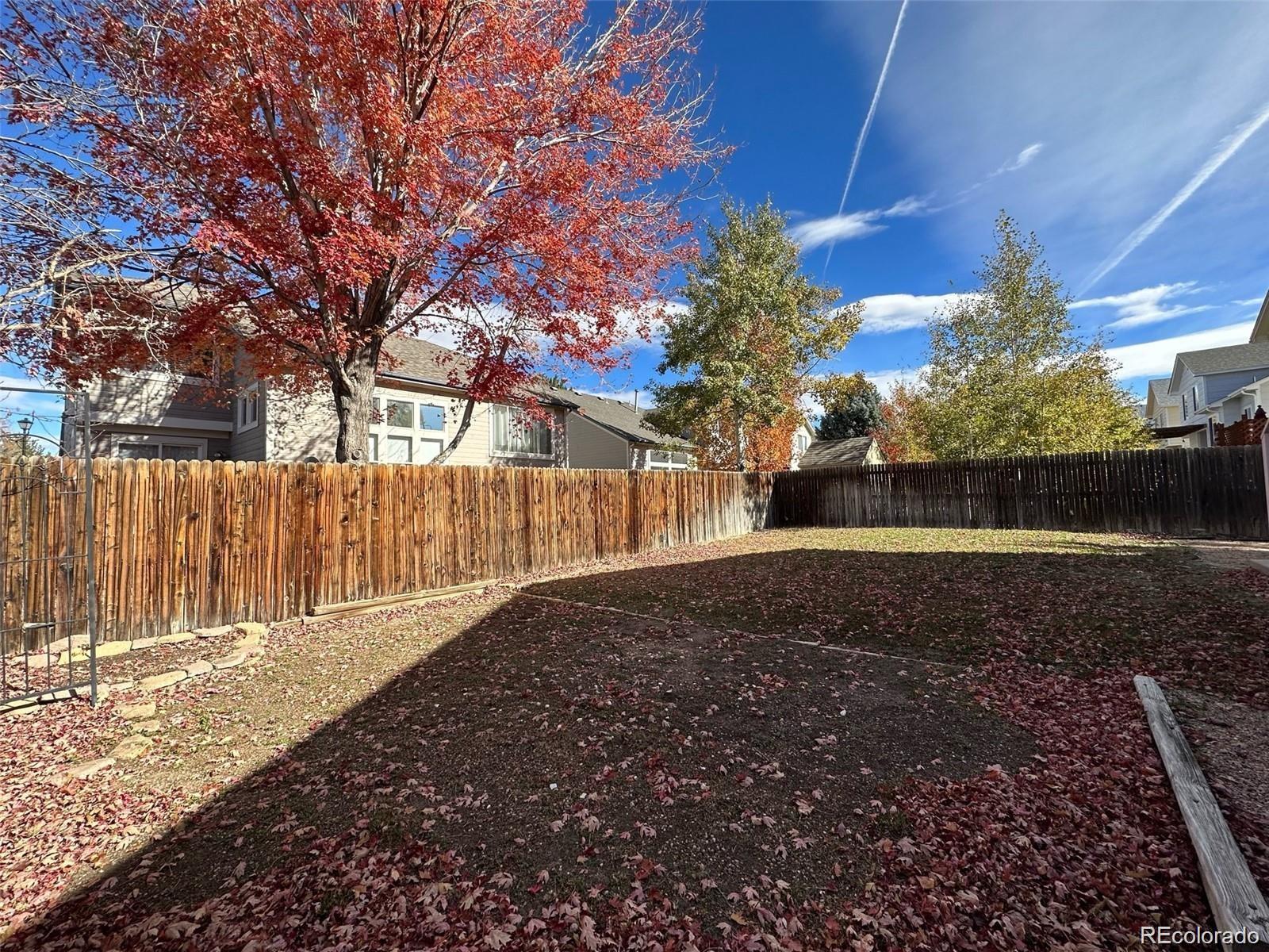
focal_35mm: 14
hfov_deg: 102.1
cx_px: 634
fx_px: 513
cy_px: 476
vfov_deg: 85.7
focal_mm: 2.22
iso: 50
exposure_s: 1/1247
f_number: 2.2
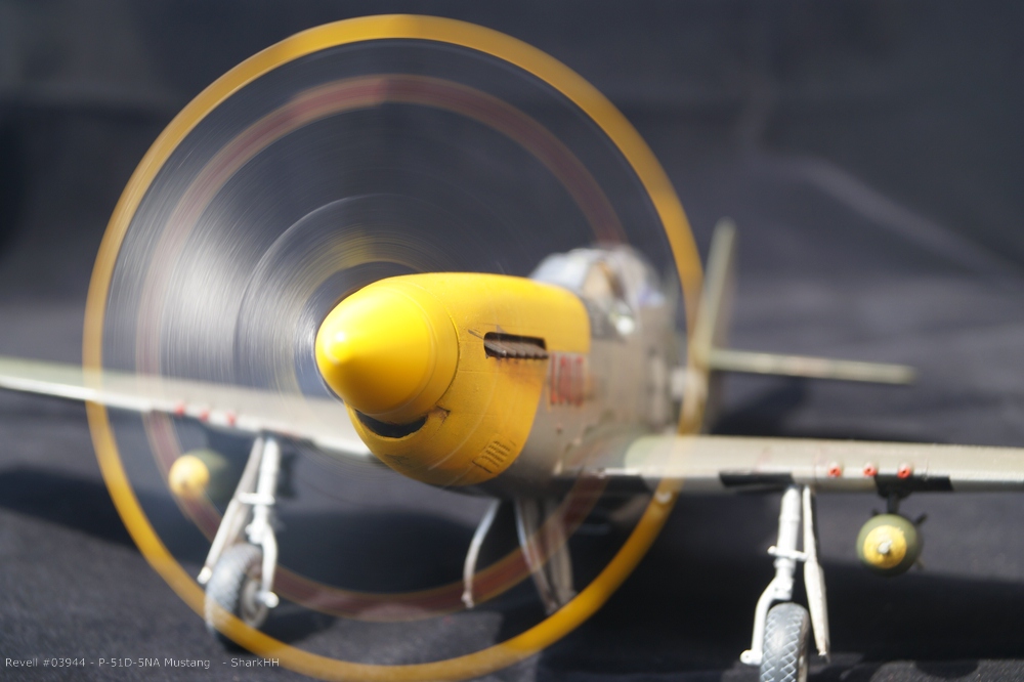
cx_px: 512
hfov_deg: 33.4
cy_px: 341
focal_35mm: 60
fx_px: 1706
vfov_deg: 22.6
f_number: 5.6
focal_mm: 40
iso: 100
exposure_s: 1/100
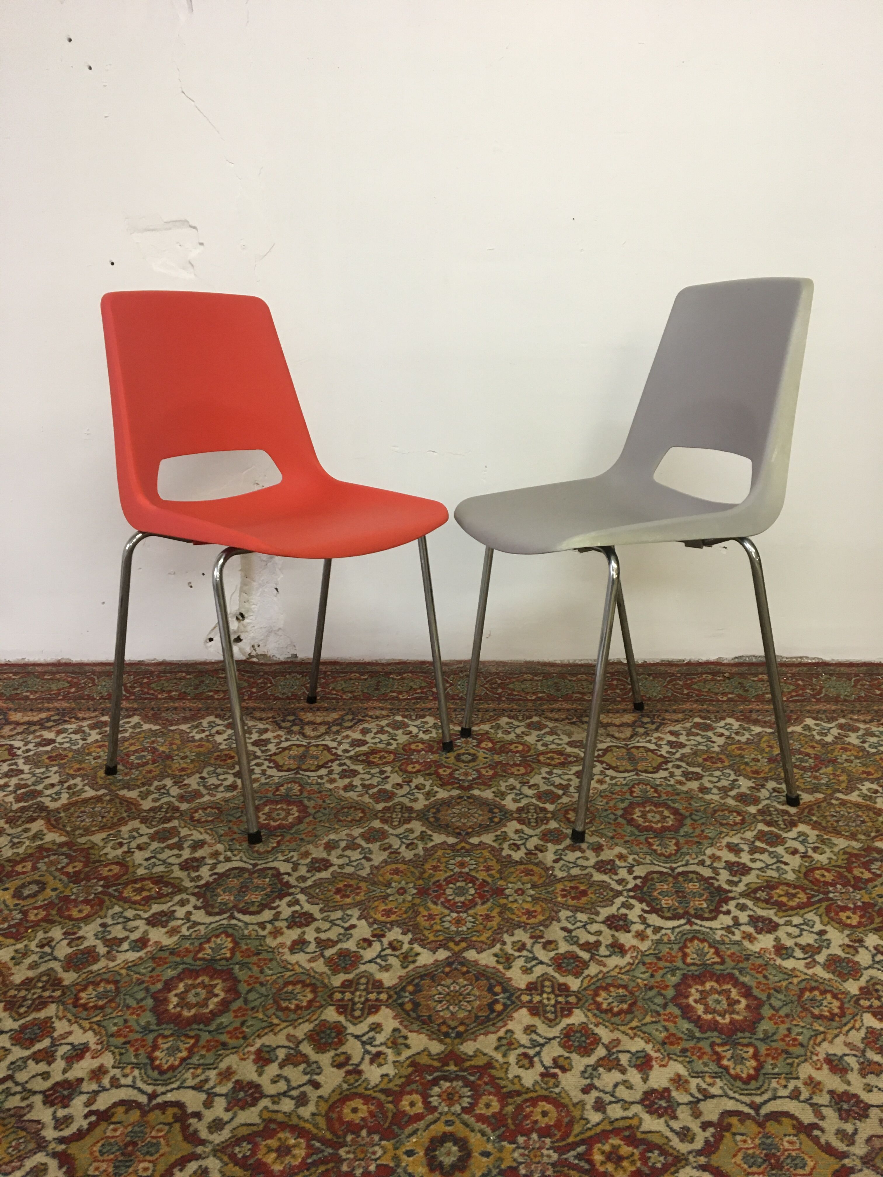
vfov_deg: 61.7
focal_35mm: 29
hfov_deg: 48.2
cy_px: 588
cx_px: 442
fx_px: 986
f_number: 2.2
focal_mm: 4.15
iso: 125
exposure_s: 1/33
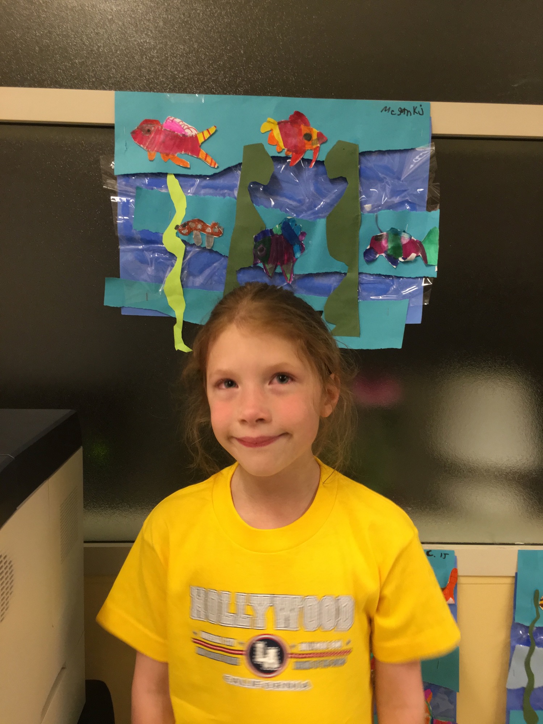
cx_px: 272
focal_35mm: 29
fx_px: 607
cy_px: 362
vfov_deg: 61.7
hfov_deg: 48.2
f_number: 2.2
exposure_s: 1/20
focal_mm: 4.15
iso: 200
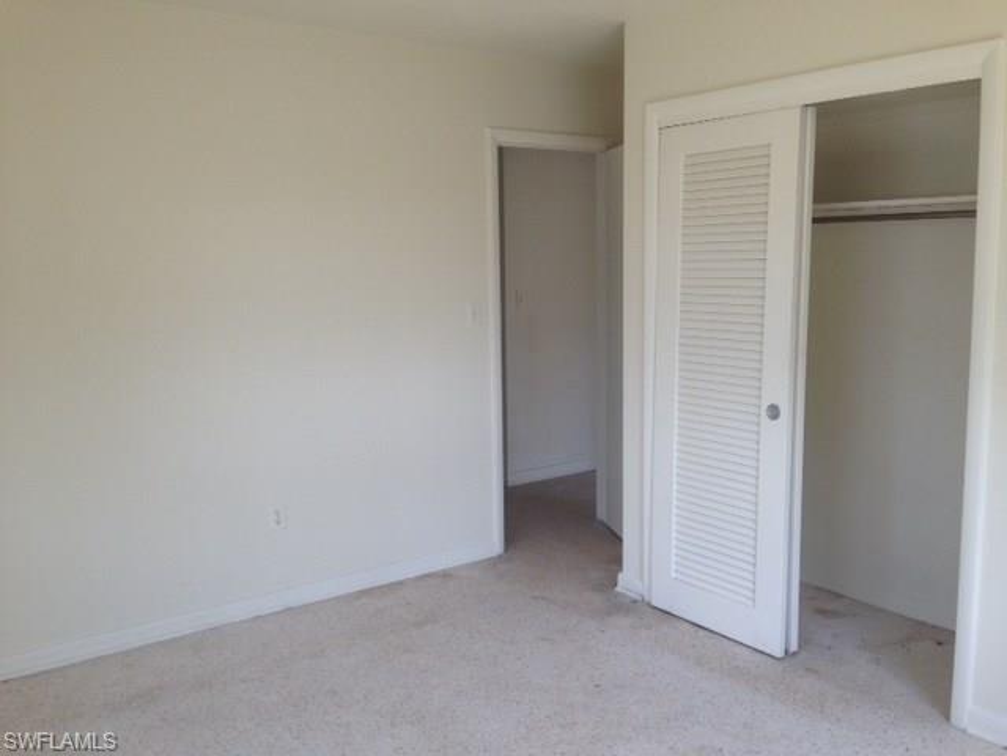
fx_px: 960
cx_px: 504
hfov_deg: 55.4
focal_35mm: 33
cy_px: 378
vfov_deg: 42.9
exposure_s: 1/136
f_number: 2.4
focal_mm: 4.12
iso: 50
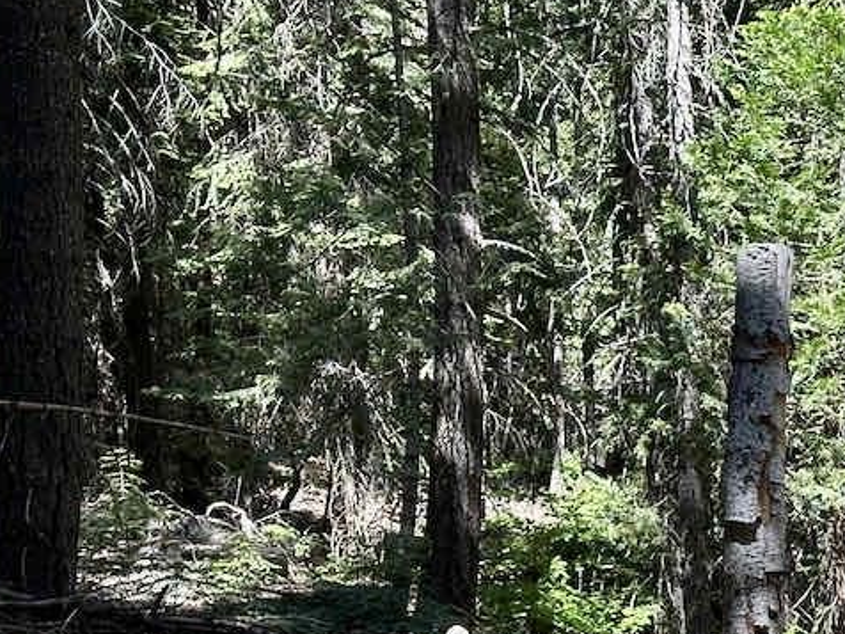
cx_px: 978
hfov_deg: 14.8
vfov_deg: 11.3
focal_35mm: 129
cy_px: 774
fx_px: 3149
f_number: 1.78
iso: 64
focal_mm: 6.86
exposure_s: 1/535
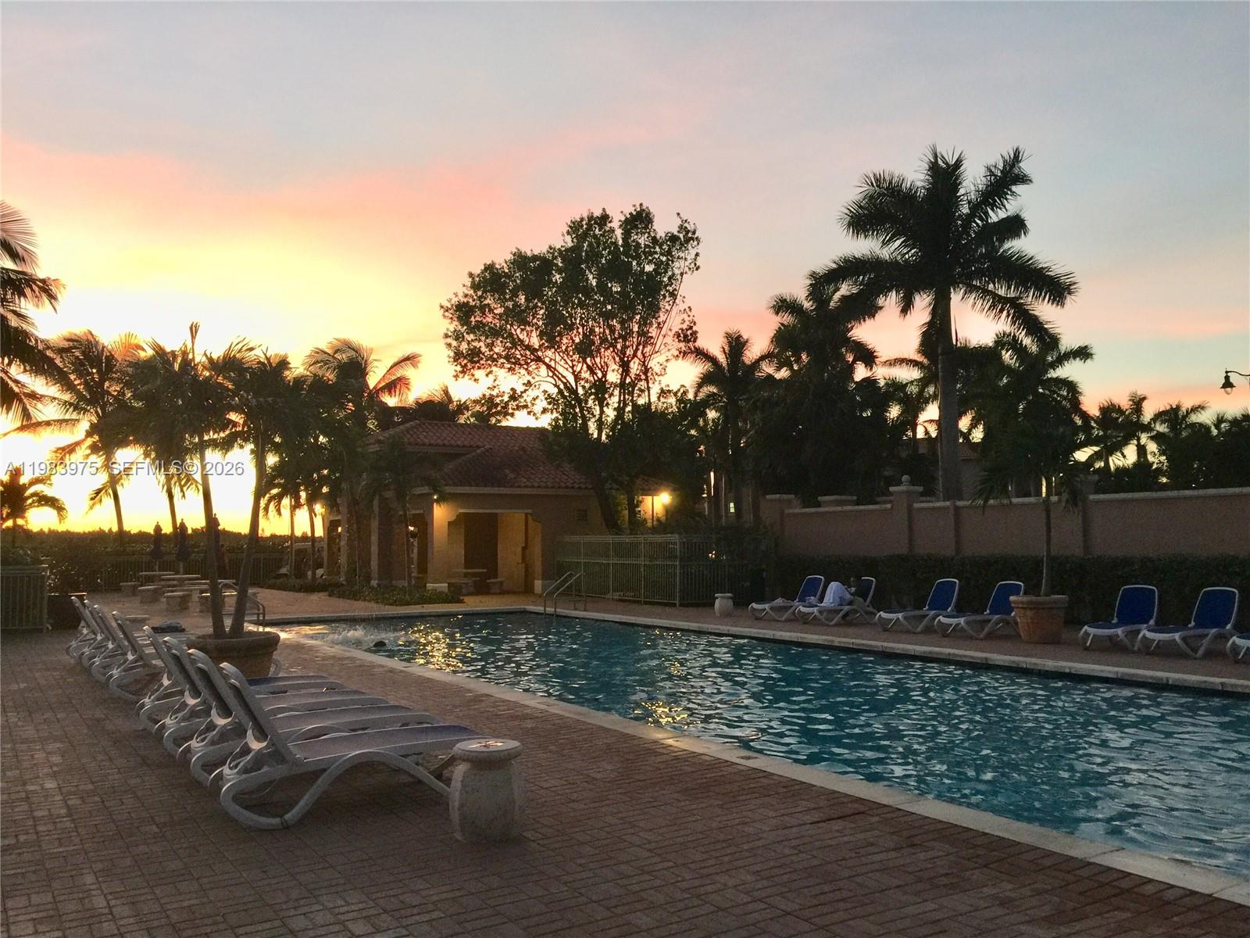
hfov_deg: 61.7
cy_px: 469
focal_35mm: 29
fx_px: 1047
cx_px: 625
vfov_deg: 48.2
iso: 40
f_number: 2.2
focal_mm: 4.15
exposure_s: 1/15
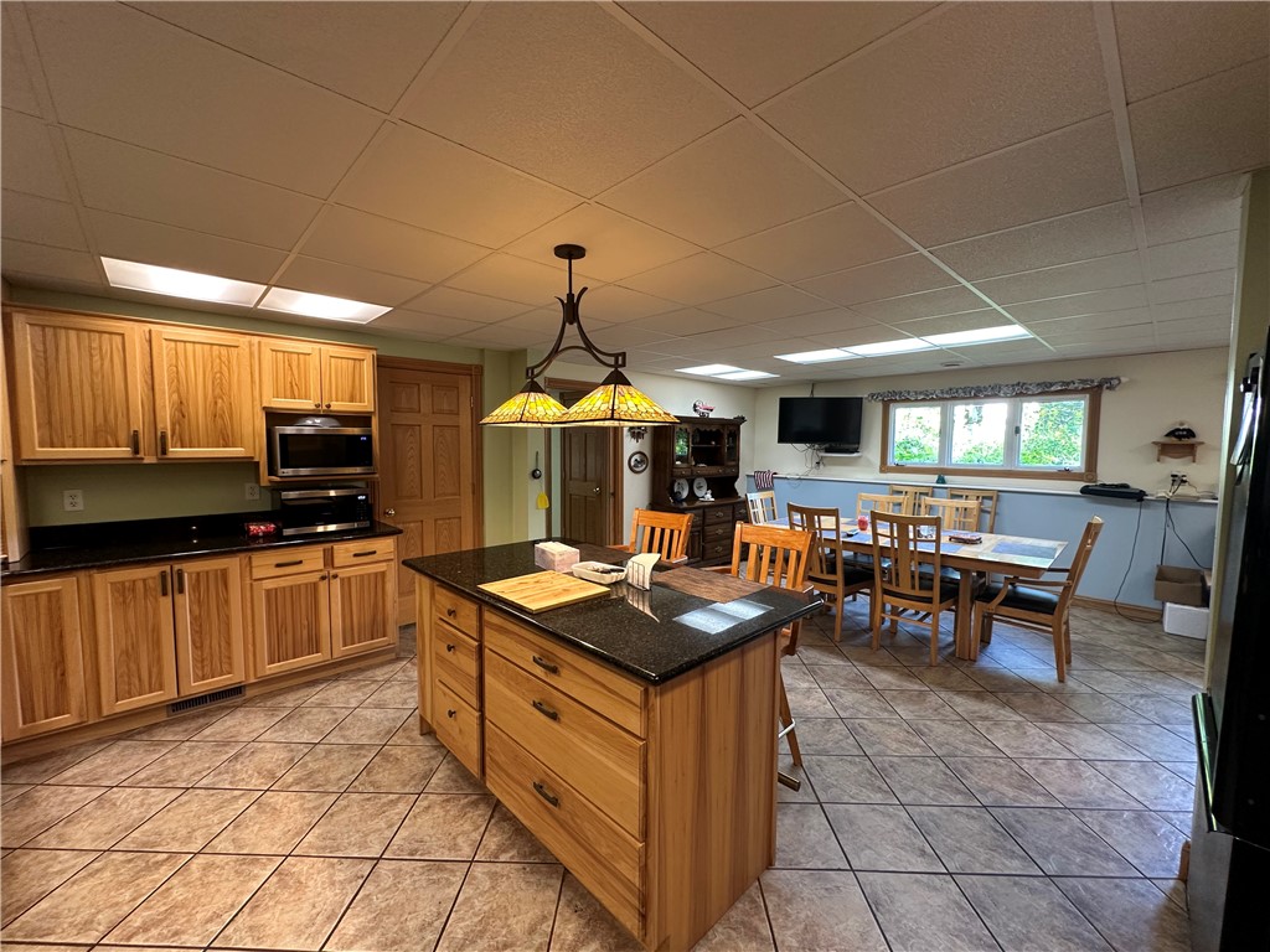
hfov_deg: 102.1
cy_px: 476
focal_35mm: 14
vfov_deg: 85.7
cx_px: 635
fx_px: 514
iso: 200
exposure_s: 1/60
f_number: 2.2
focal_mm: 2.22
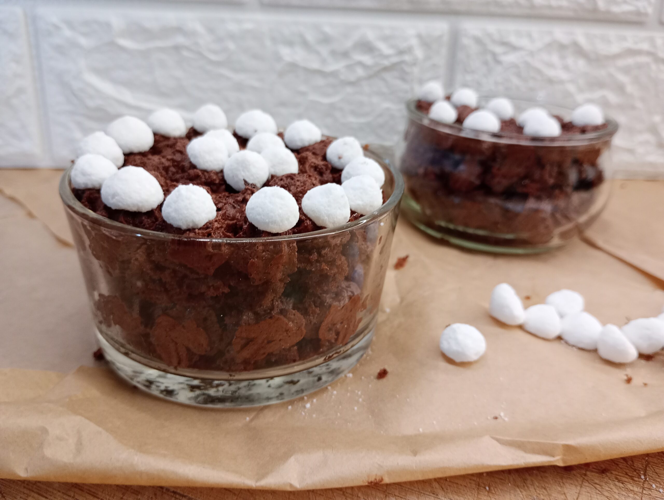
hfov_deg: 63.4
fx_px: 538
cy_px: 250
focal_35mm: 28
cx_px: 332
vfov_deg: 49.9
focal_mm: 4.27
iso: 685
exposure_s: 1/33.3
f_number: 1.8
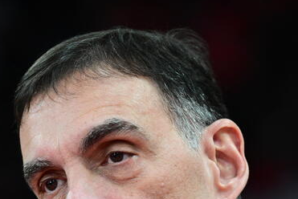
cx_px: 94
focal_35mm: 412
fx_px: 3413
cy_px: 231
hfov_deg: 5.0
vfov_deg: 3.3
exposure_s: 1/800
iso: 2000
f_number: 3.2
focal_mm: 170
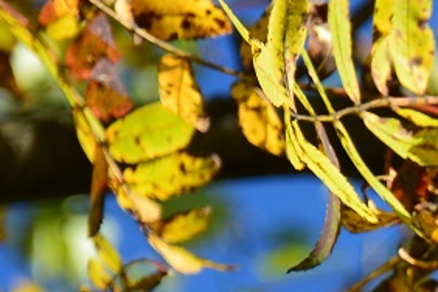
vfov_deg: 1.6
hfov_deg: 2.4
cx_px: 1118
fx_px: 10191
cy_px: 565
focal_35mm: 838
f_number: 5.6
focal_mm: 105
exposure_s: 1/320
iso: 200
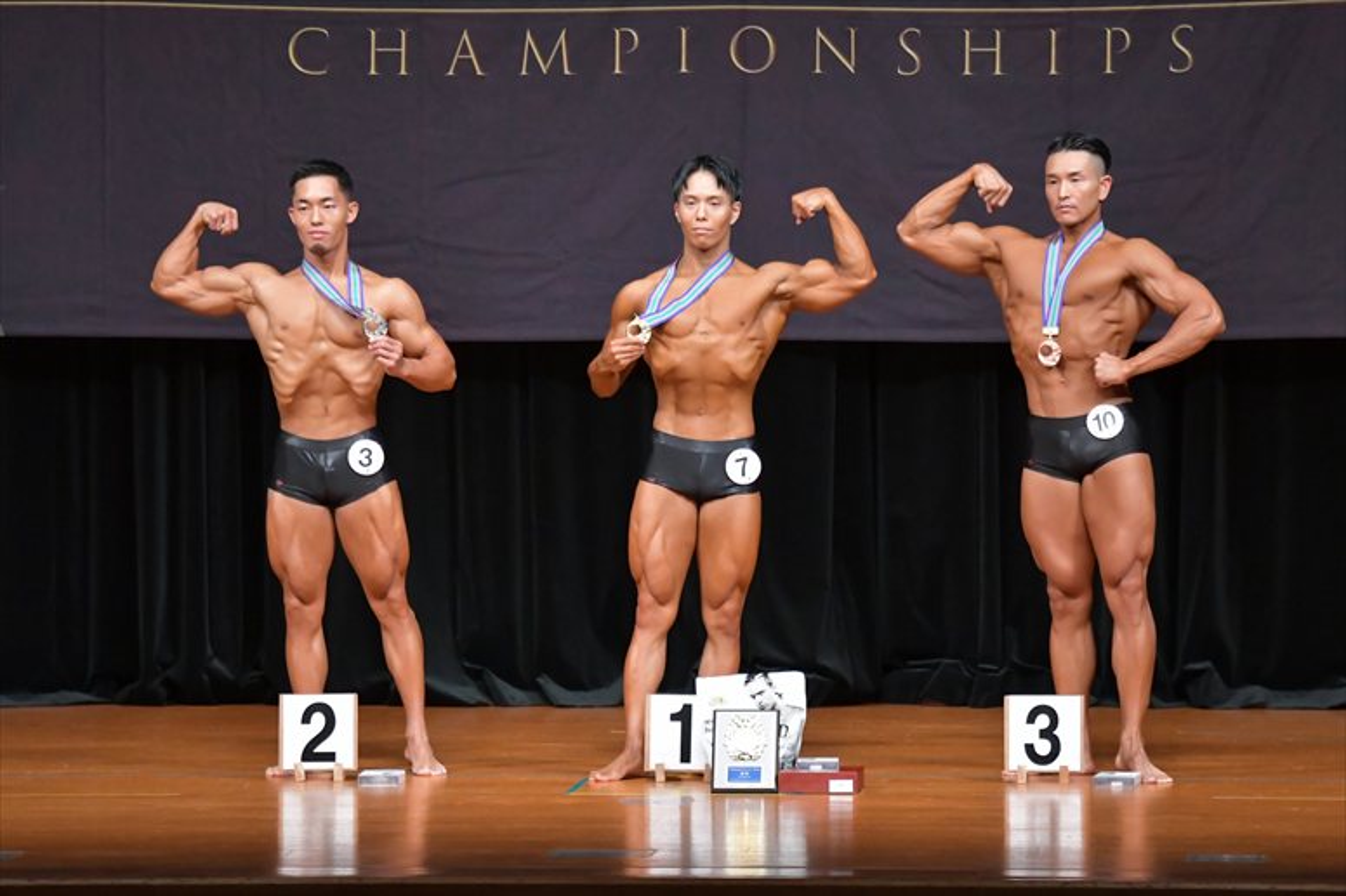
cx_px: 673
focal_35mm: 225
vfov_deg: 6.1
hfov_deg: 9.2
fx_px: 8409
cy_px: 448
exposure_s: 1/400
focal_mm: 150
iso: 5000
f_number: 5.6
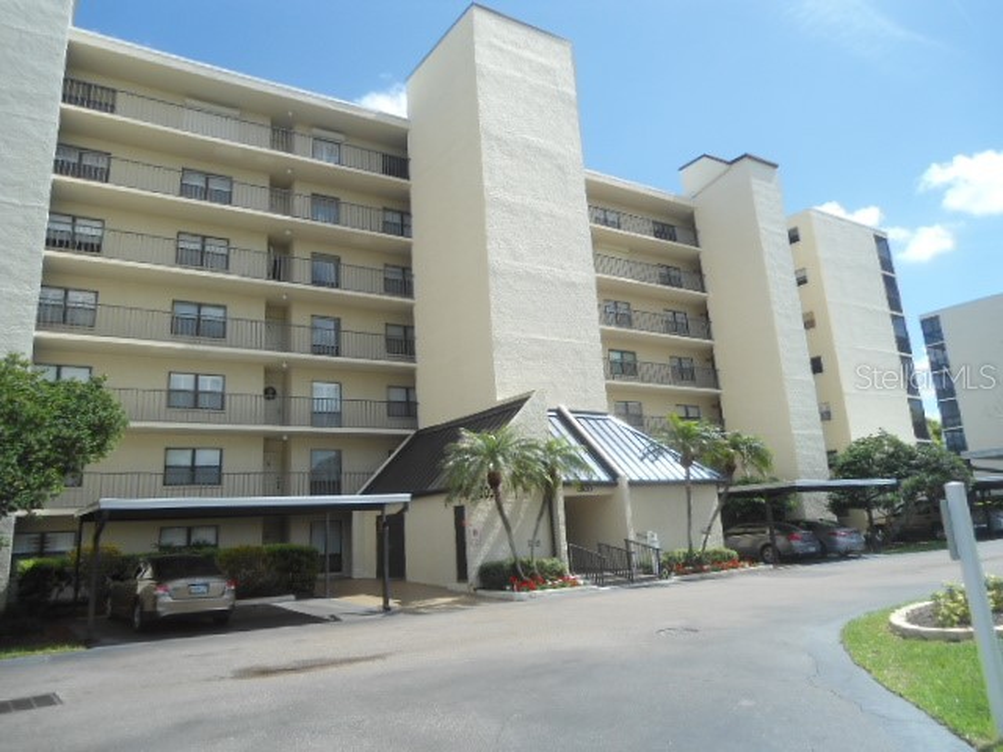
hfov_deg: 67.3
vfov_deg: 53.1
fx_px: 753
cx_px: 502
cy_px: 376
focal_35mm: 26
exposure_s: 1/1000
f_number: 2.8
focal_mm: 4.7
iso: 80
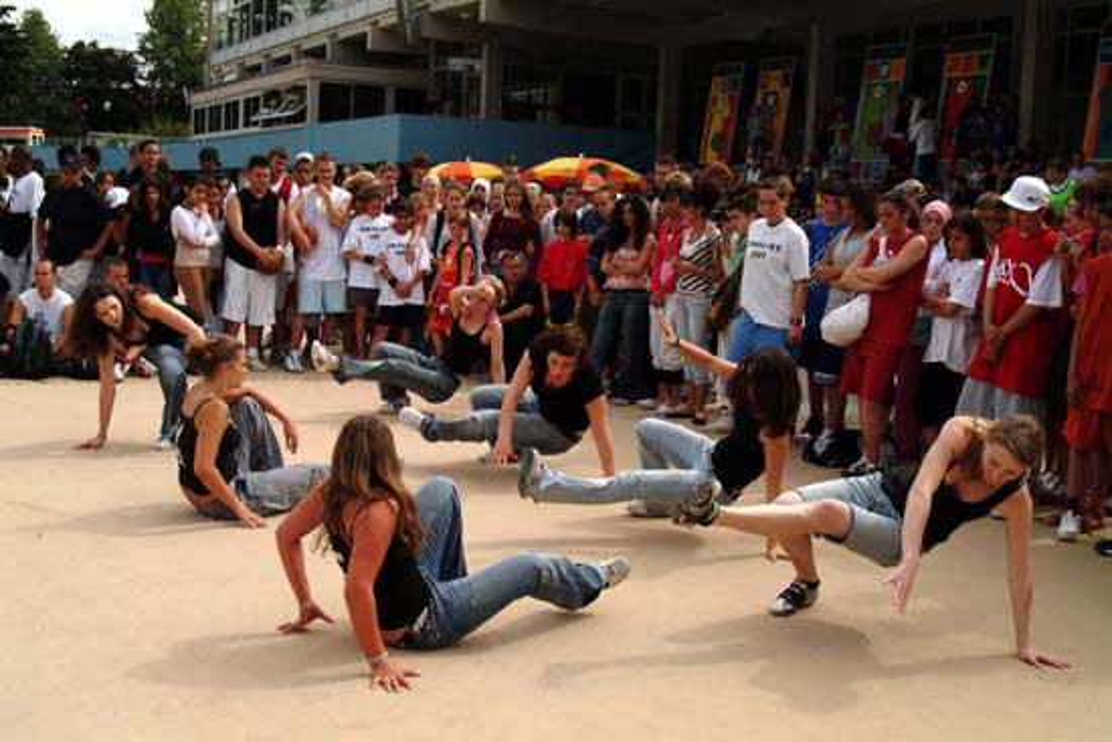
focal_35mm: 42
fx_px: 1298
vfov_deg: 31.9
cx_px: 556
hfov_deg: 46.4
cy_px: 371
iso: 200
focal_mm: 28
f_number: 9.5
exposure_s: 1/350
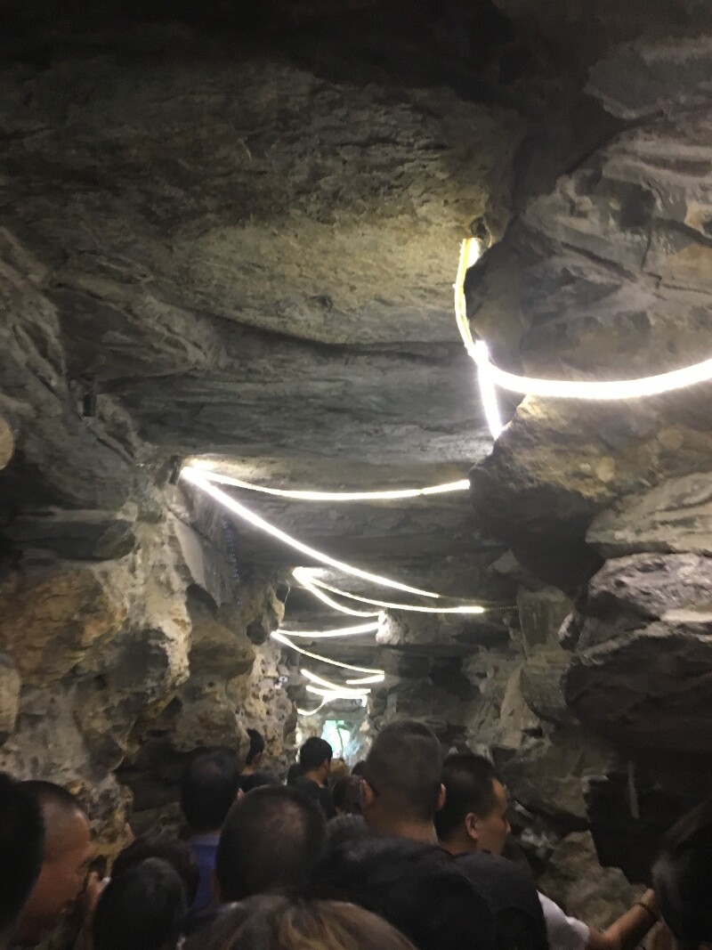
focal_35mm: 29
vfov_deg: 61.7
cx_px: 356
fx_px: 795
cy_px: 475
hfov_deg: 48.2
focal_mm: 4.15
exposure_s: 1/20
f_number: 2.2
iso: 200
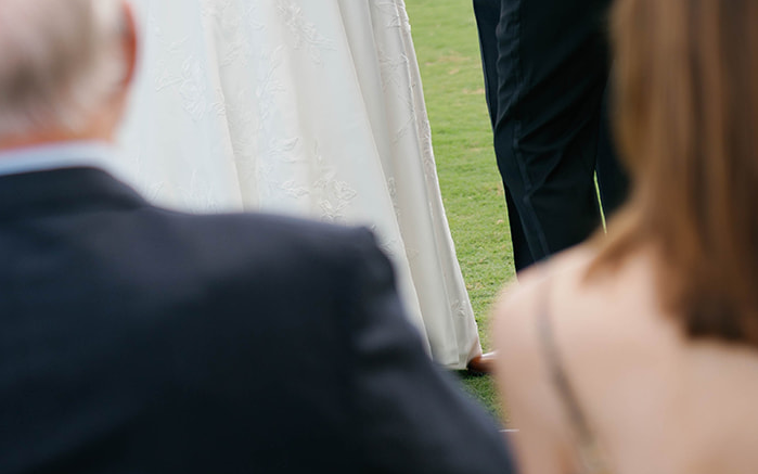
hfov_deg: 12.0
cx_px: 378
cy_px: -261
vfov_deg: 7.4
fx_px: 3615
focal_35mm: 175
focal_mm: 75
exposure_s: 1/500
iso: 125
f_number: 2.8
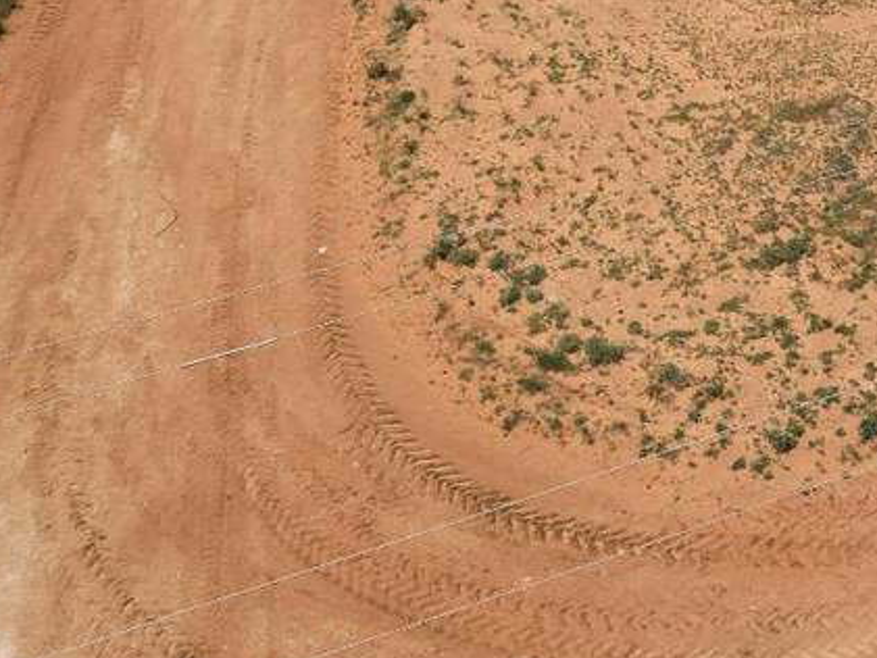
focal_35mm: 73
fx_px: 1850
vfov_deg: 18.3
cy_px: -285
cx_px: 1277
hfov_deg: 22.4
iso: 100
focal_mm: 6.72
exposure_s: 1/3200
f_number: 1.7
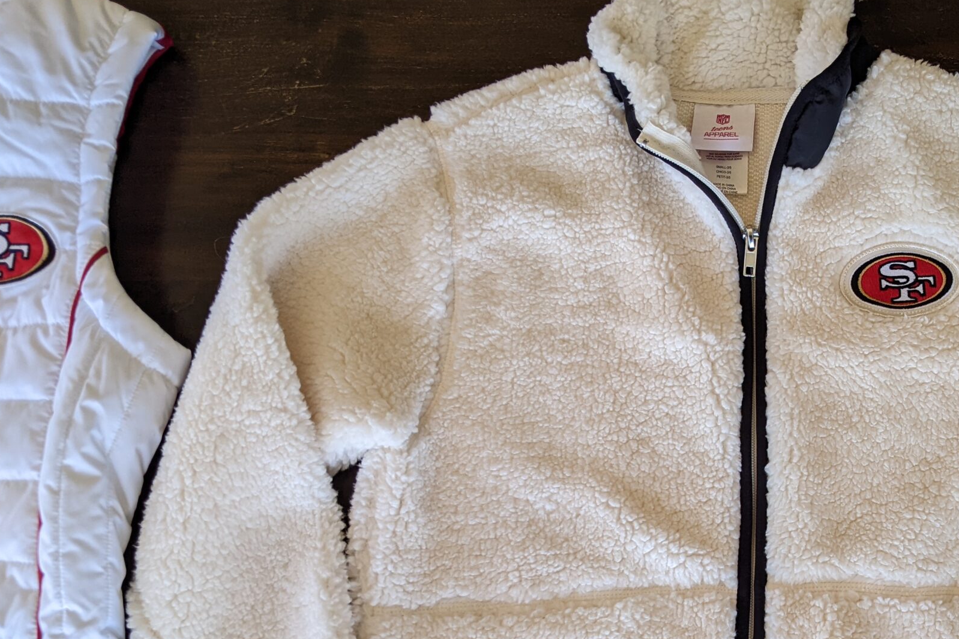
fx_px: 1199
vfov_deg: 29.1
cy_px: 520
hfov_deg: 42.0
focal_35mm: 45
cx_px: 741
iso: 60
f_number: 1.8
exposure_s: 1/120
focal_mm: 4.44
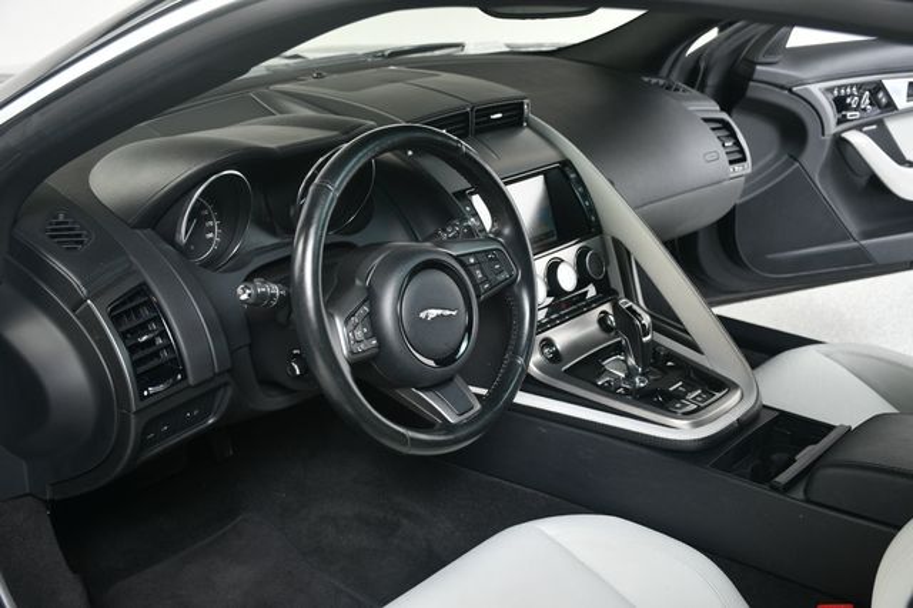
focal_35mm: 45
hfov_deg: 43.6
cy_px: 304
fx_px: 1141
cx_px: 456
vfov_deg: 29.8
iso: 100
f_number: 4
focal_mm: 30
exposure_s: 1/160
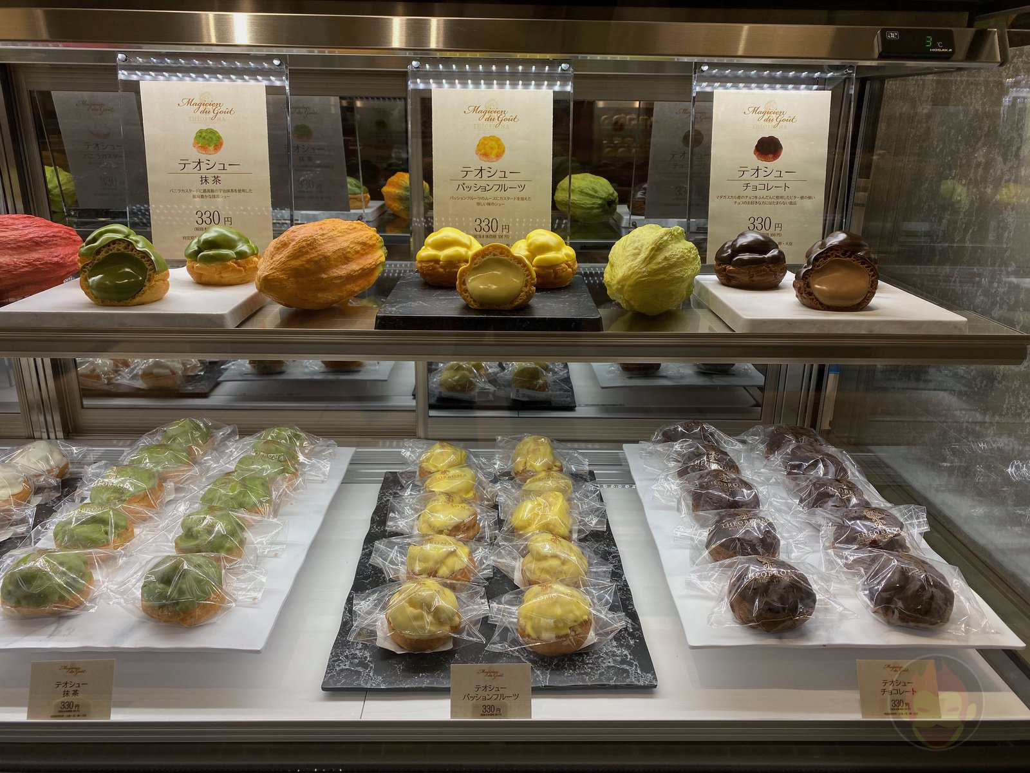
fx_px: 774
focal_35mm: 26
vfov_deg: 53.1
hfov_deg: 67.3
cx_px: 515
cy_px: 386
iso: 32
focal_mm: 4.25
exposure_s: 1/363
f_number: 1.8
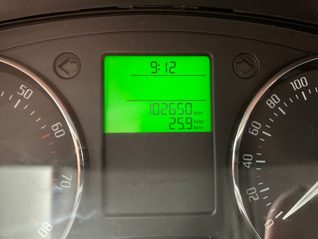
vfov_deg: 53.1
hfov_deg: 67.3
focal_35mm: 26
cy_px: 120
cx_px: 159
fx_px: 239
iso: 640
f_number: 1.8
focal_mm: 4.25
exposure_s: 1/30
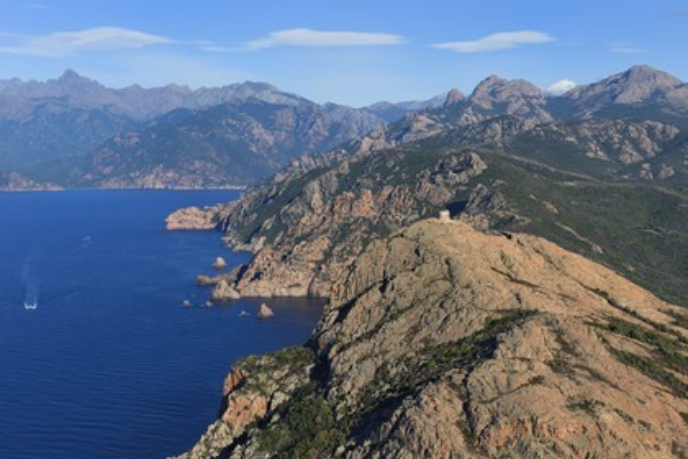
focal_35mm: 60
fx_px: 1147
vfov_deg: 22.6
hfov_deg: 33.4
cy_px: 230
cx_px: 344
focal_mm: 60
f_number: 10
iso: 400
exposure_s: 1/800
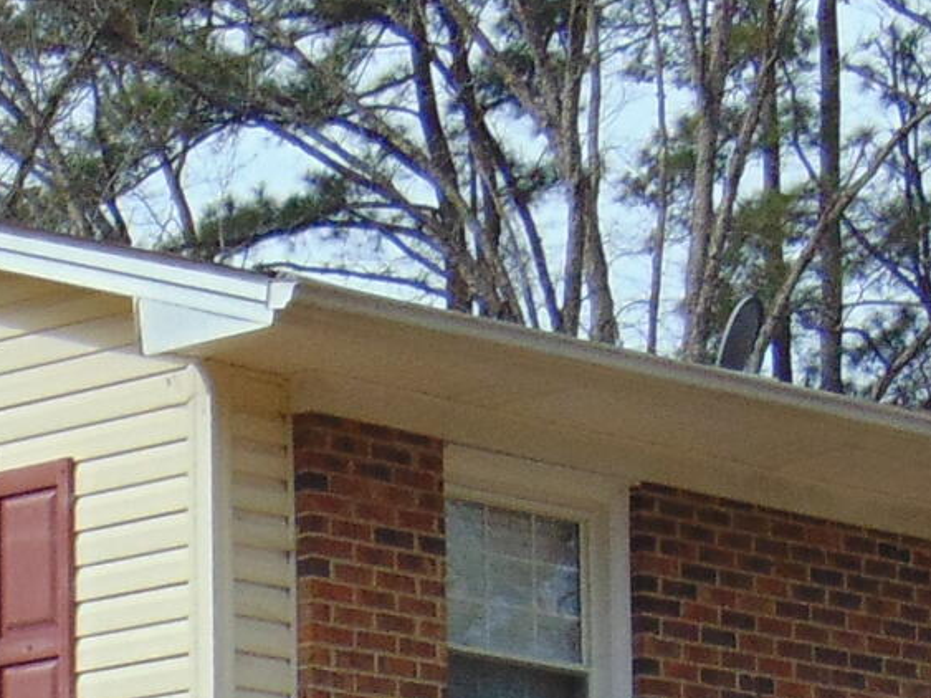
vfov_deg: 6.9
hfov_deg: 9.3
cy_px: 1313
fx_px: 5593
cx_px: -308
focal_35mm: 208
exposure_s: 1/200
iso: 80
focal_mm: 6.9
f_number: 8.5
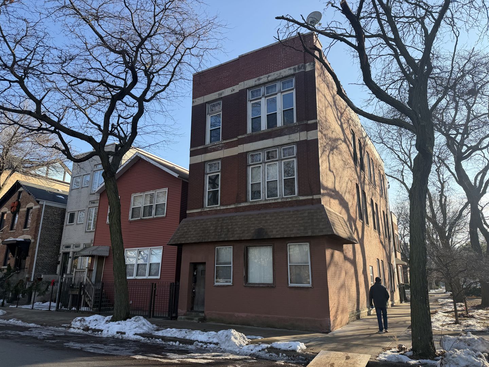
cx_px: 244
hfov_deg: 71.6
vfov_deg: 56.8
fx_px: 339
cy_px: 184
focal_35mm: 24
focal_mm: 6.76
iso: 80
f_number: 1.78
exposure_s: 1/1901
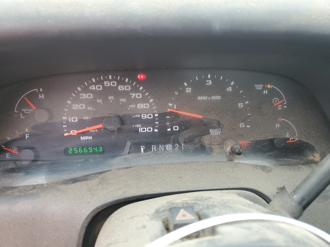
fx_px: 248
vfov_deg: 53.1
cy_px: 124
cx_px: 165
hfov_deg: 67.3
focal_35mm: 26
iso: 89
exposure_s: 1/120
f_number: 1.5
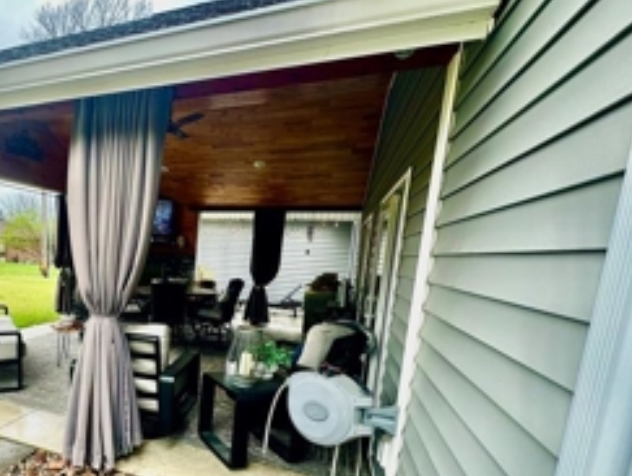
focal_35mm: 23
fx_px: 421
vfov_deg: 57.7
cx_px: 125
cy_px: 317
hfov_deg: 66.9
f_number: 2.2
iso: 40
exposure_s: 1/167
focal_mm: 2.22
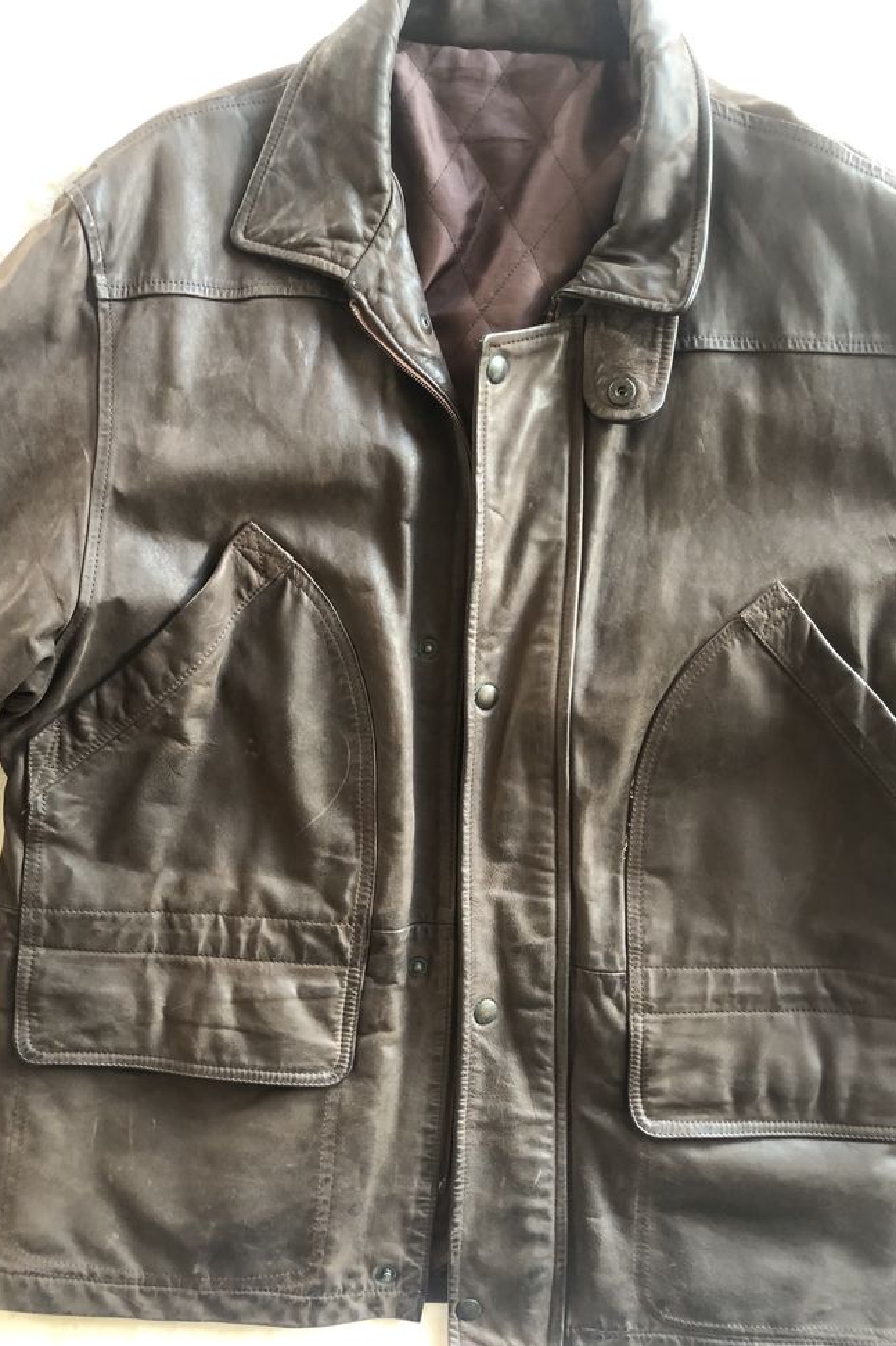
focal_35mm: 30
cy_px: 682
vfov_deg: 61.9
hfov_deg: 43.6
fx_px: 1120
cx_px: 461
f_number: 1.8
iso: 64
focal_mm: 4
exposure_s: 1/17
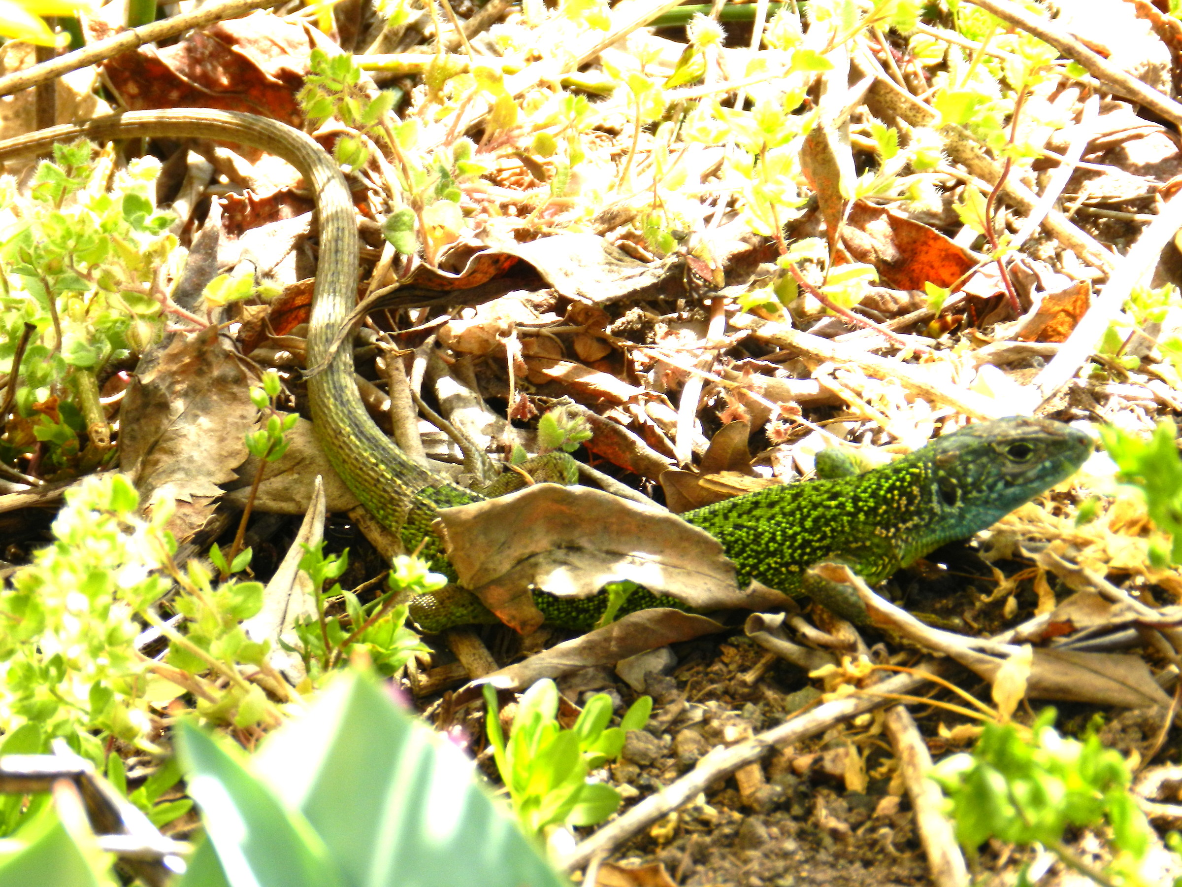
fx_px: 10551
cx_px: 591
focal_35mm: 309
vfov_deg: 4.8
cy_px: 444
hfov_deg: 6.4
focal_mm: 55
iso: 160
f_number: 5.4
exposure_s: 1/320
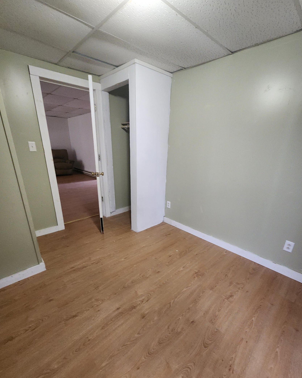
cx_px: 154
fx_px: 156
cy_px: 204
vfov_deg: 100.5
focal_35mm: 14
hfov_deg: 88.0
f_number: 2.2
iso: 500
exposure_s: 1/30
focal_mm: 2.2
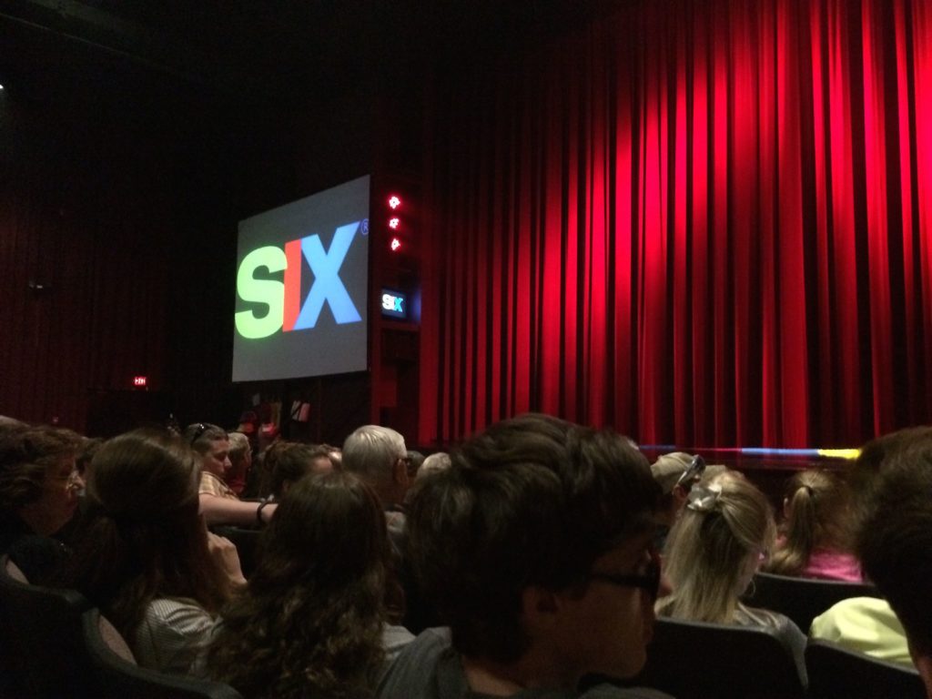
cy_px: 350
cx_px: 466
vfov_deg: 48.2
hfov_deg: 61.7
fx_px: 781
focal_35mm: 29
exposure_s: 1/15
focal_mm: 4.15
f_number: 2.2
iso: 800
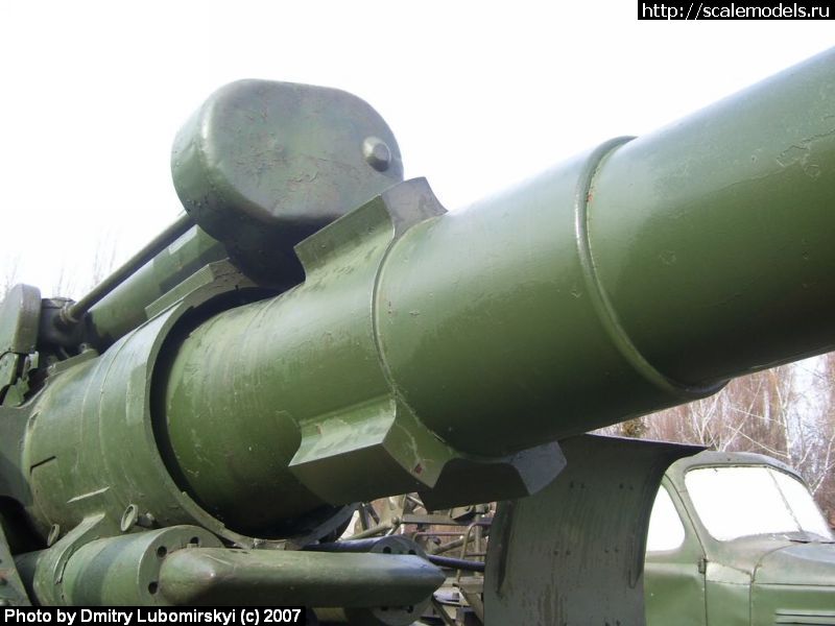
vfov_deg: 38.7
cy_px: 313
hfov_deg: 50.1
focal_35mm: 37
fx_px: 893
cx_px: 418
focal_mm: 6
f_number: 2.7
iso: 80
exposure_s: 1/350
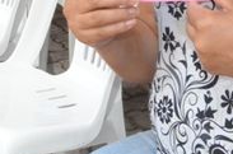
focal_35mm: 108
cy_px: -120
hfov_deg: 18.7
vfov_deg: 11.7
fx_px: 697
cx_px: 35
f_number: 22
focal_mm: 18
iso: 5000
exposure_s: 1/250
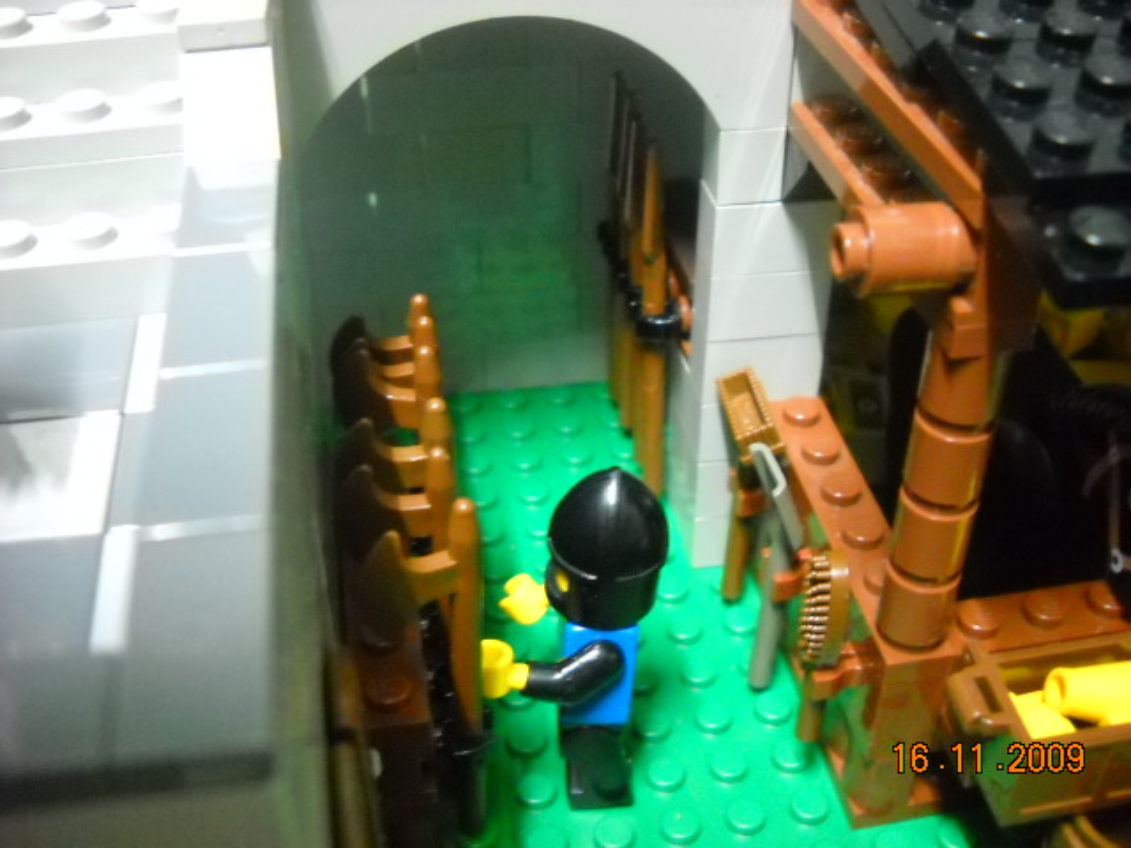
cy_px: 424
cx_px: 566
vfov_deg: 35.1
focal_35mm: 41
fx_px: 1340
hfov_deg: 45.8
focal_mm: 6.72
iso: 800
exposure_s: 1/2.5
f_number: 3.1
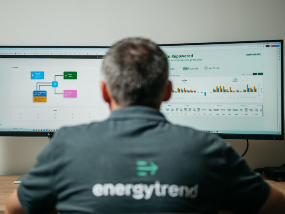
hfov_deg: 28.1
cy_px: 88
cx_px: 130
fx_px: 568
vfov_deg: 21.3
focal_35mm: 69
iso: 125
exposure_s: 1/200
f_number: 1.8
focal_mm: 50
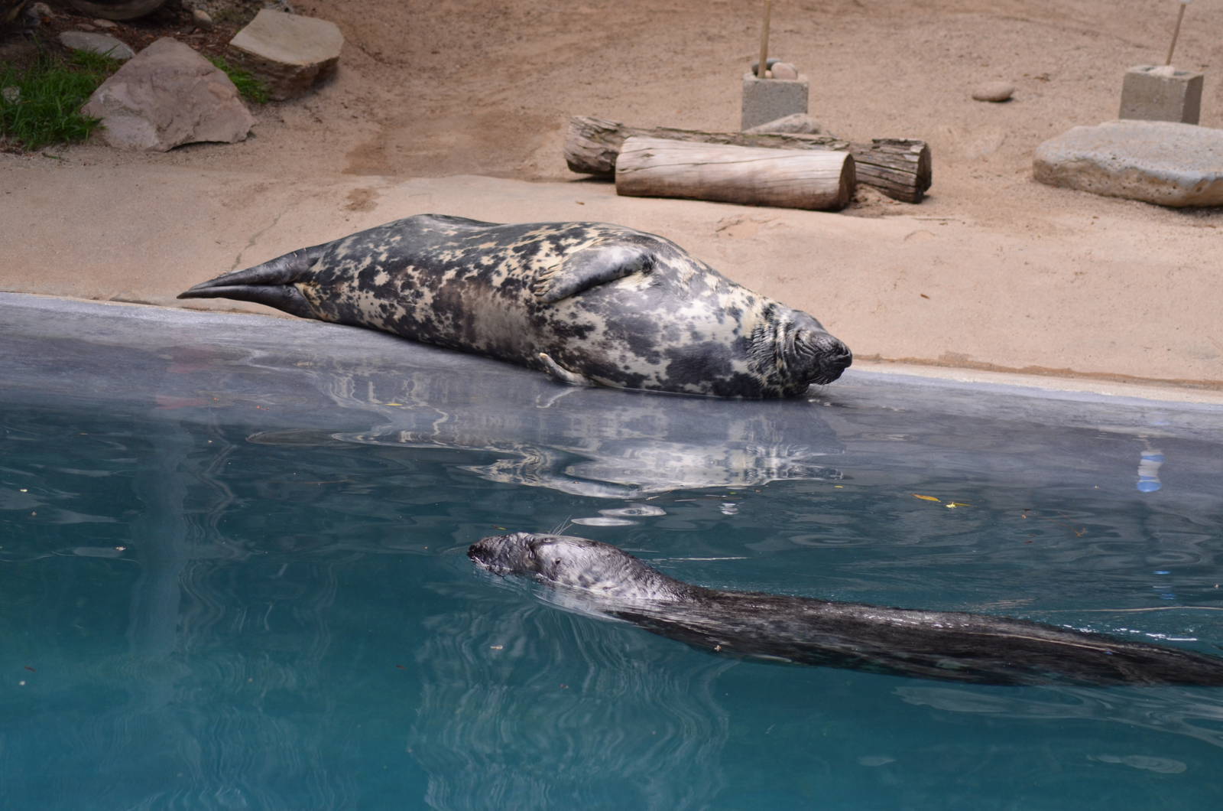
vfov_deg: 9.1
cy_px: 406
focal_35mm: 150
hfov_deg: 13.7
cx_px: 612
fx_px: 5086
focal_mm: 100
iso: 400
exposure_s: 1/400
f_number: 5
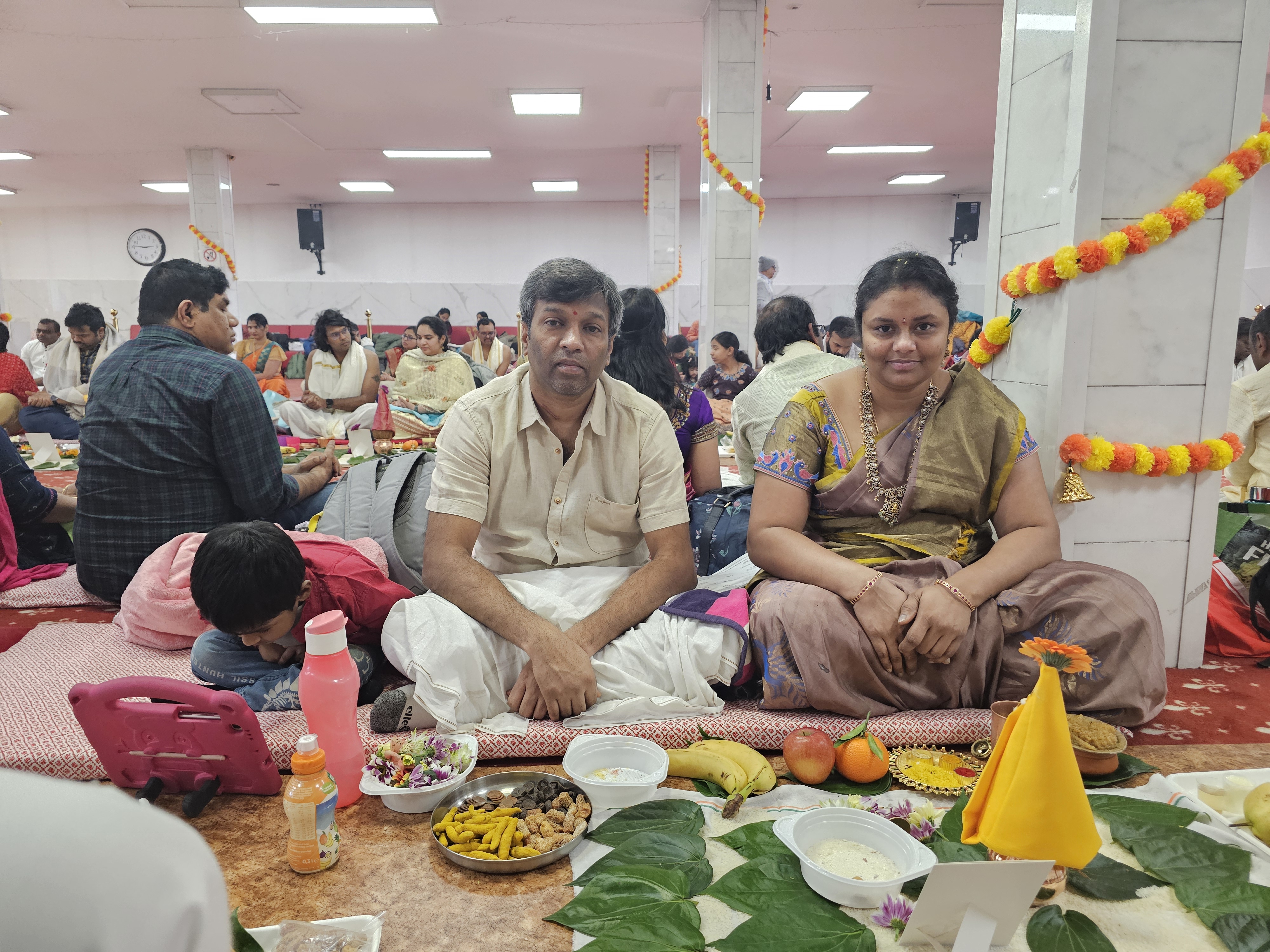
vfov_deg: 58.9
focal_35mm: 23
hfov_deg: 73.9
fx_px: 844
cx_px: 635
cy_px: 476
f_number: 1.7
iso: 640
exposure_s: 1/120
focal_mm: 6.3
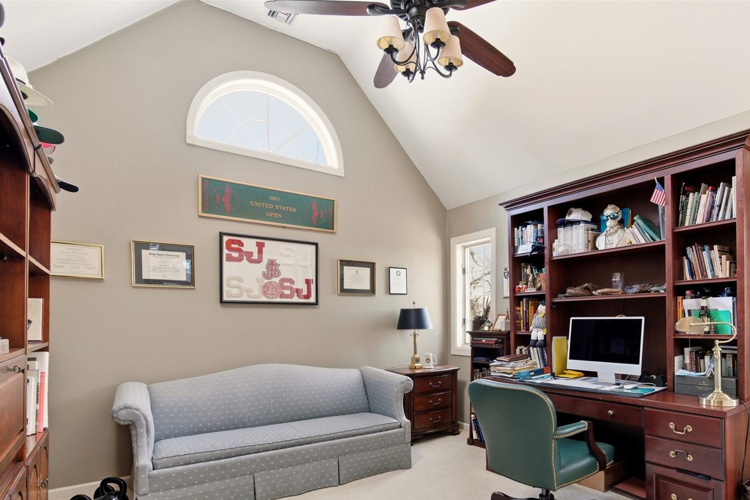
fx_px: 437
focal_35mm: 21
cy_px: 328
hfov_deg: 79.5
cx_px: 475
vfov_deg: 58.3
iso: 250
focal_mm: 16
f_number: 9
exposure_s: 1/6
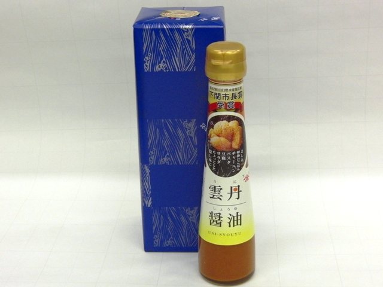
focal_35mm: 56
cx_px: 192
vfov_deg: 26.1
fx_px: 620
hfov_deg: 34.3
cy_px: 144
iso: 320
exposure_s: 1/60
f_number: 4.2
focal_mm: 9.8
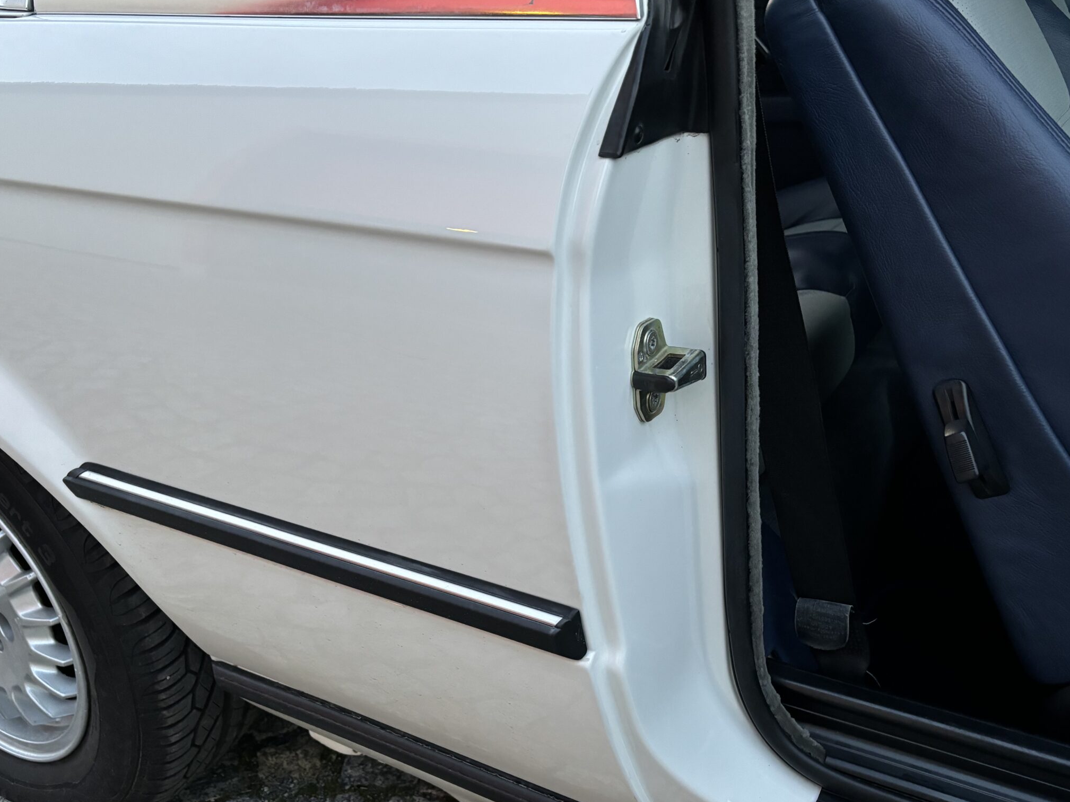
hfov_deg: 55.3
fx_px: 1020
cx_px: 555
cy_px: 444
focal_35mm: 33
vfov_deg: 42.9
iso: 320
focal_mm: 5.96
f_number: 1.6
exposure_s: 1/60
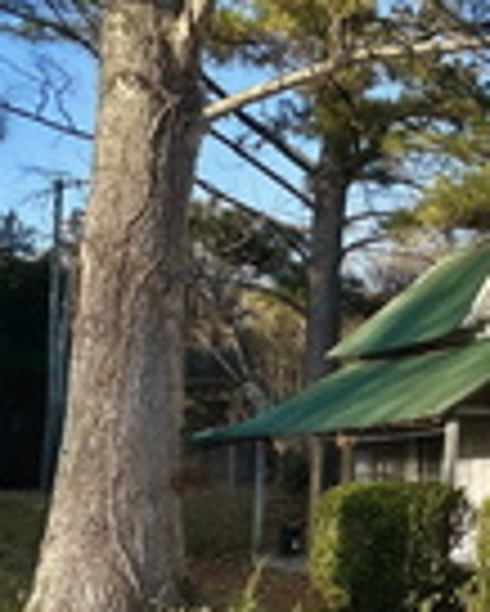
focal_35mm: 43
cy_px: 392
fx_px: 779
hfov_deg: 24.4
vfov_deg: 42.5
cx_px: 787
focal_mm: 2.22
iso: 40
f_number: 2.2
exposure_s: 1/790
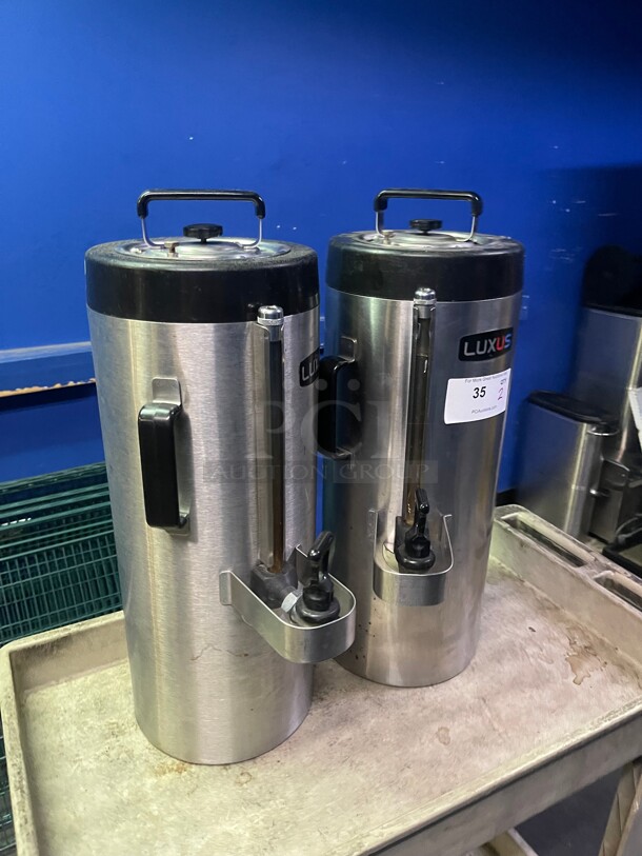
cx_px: 321
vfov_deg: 67.3
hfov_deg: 53.1
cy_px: 428
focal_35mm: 26
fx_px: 643
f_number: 1.6
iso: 500
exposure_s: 1/30
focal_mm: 5.1
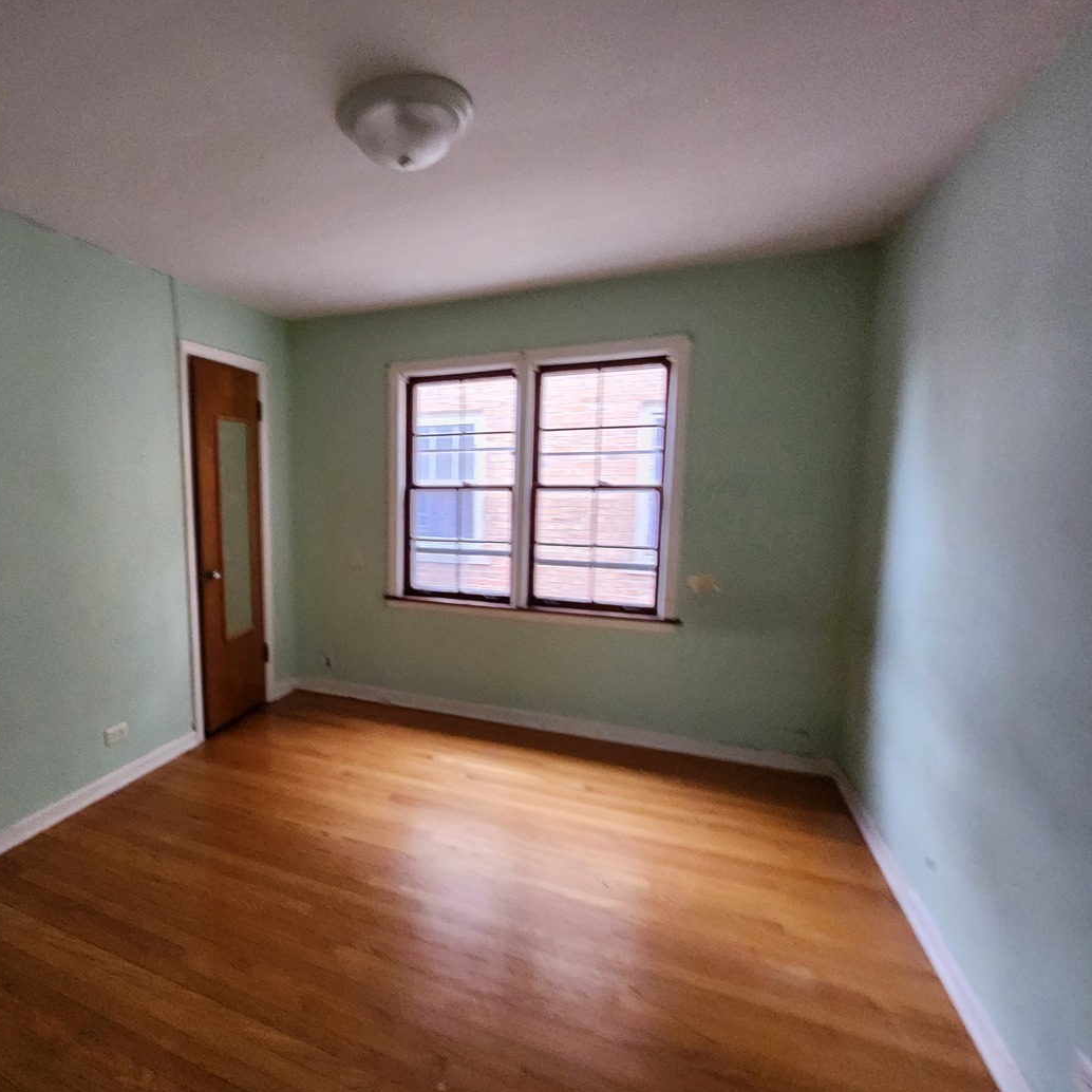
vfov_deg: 87.4
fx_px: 571
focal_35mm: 16
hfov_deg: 83.6
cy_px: 550
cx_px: 340
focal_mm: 2.2
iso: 400
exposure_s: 1/30
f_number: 2.2
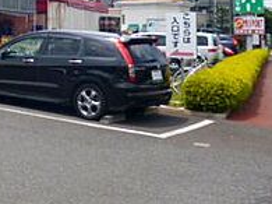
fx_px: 581
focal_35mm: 74
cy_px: -38
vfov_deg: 18.8
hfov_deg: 24.7
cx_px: -18
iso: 100
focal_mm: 4.3
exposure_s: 1/160
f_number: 9
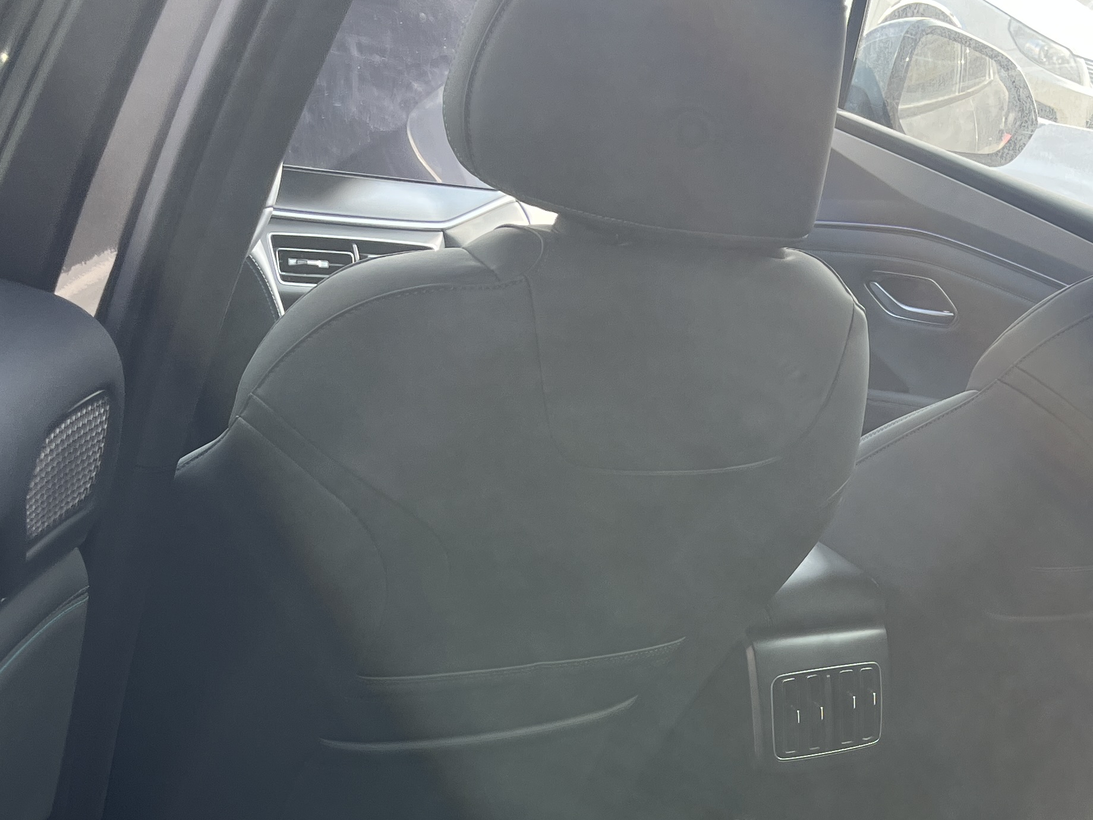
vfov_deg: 24.1
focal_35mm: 57
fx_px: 1800
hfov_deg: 33.5
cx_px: 723
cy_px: 885
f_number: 1.6
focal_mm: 5.1
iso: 40
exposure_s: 1/192
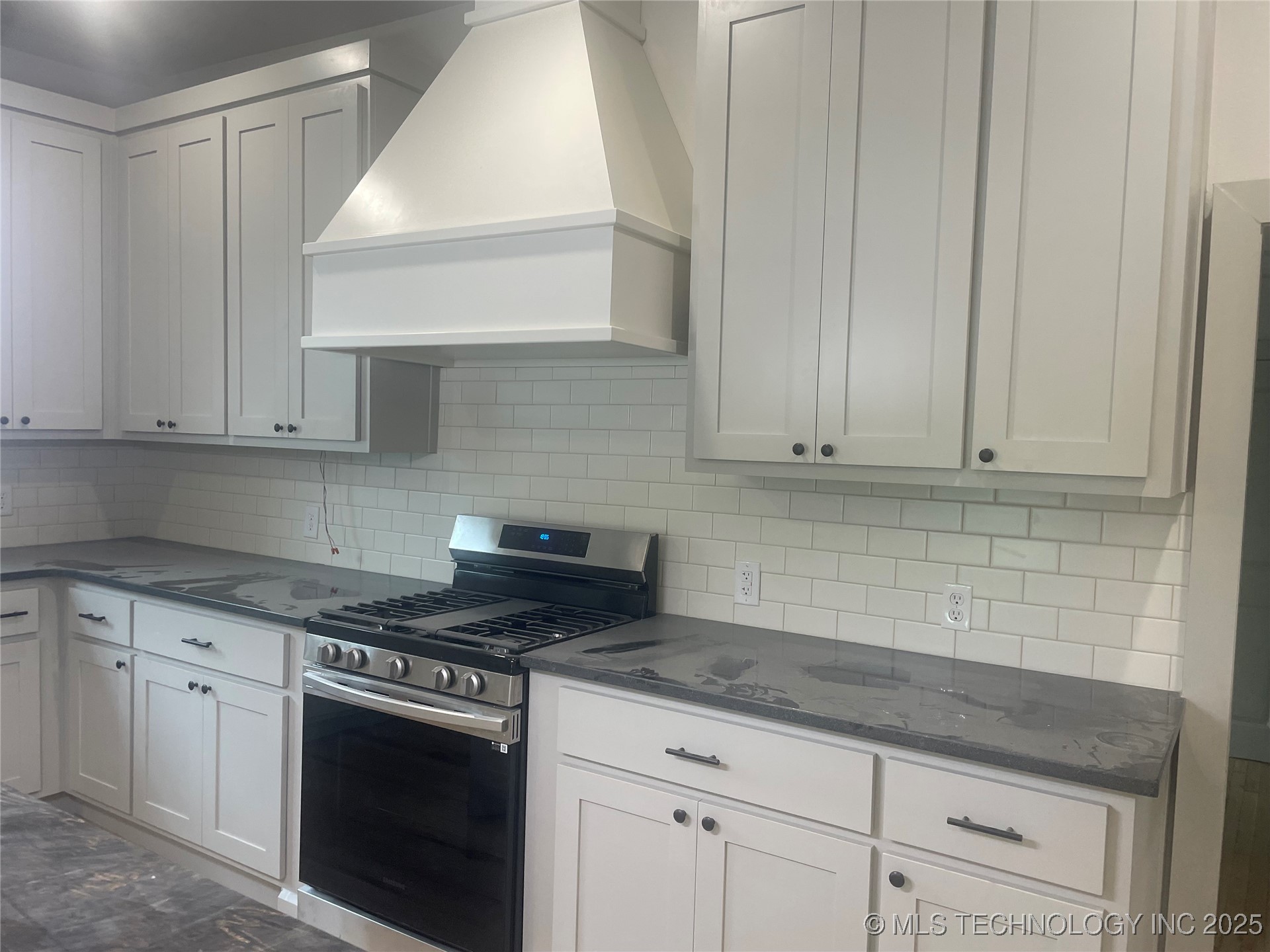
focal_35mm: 26
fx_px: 954
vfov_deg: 53.1
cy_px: 476
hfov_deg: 67.3
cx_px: 635
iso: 100
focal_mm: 4.2
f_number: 1.6
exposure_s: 1/120
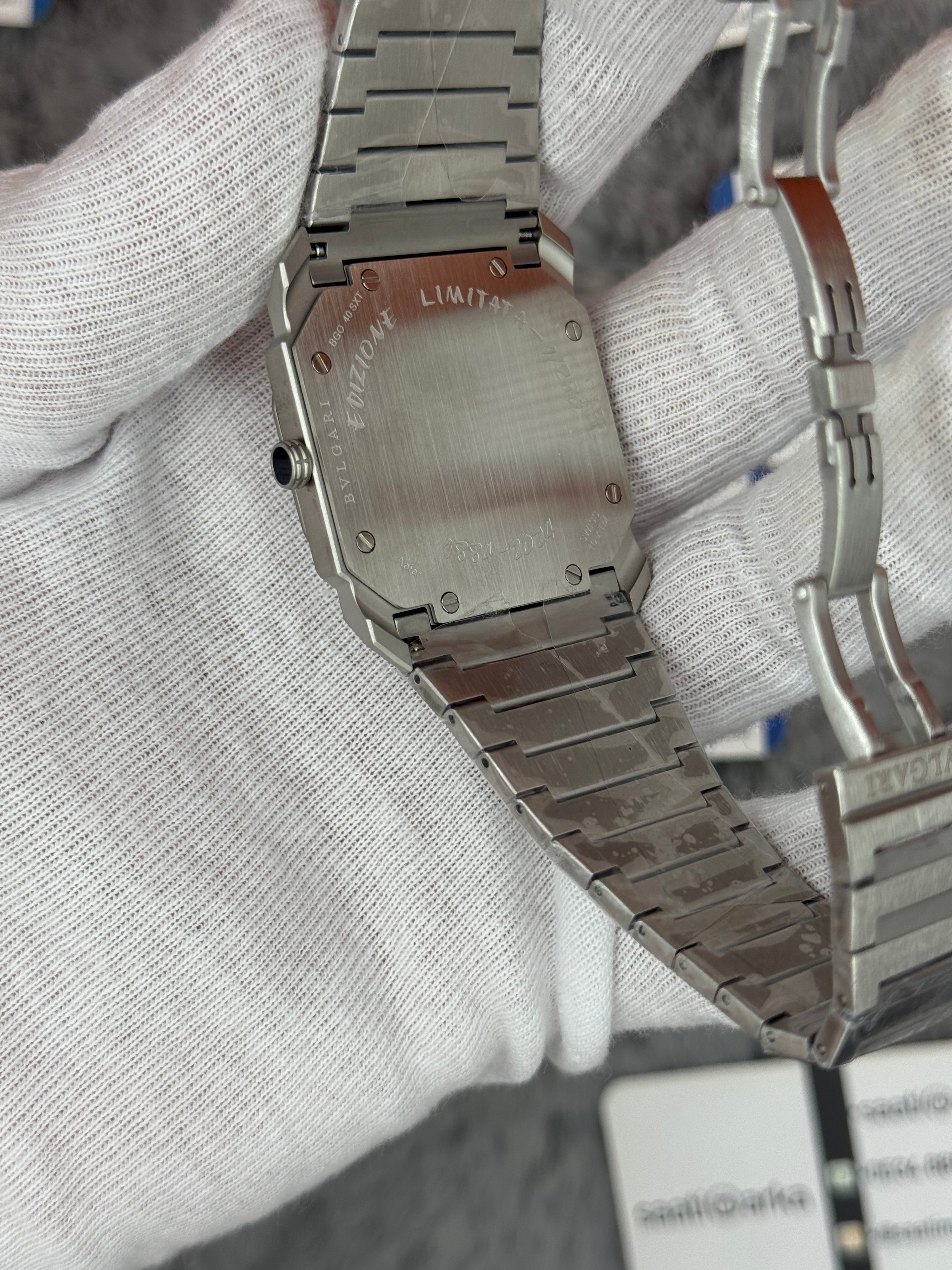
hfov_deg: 30.3
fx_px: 1760
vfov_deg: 39.7
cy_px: 635
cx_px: 476
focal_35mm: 48
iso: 64
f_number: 1.78
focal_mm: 6.76
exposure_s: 1/975
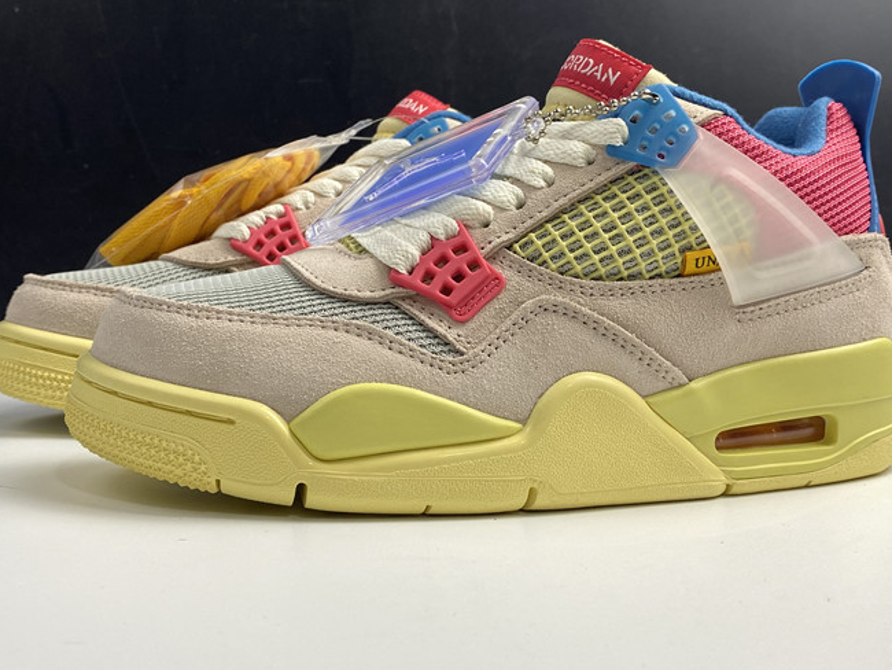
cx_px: 461
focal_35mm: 40
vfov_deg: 35.9
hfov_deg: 46.8
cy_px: 301
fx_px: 1031
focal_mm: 4.25
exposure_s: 1/100
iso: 40
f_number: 1.8
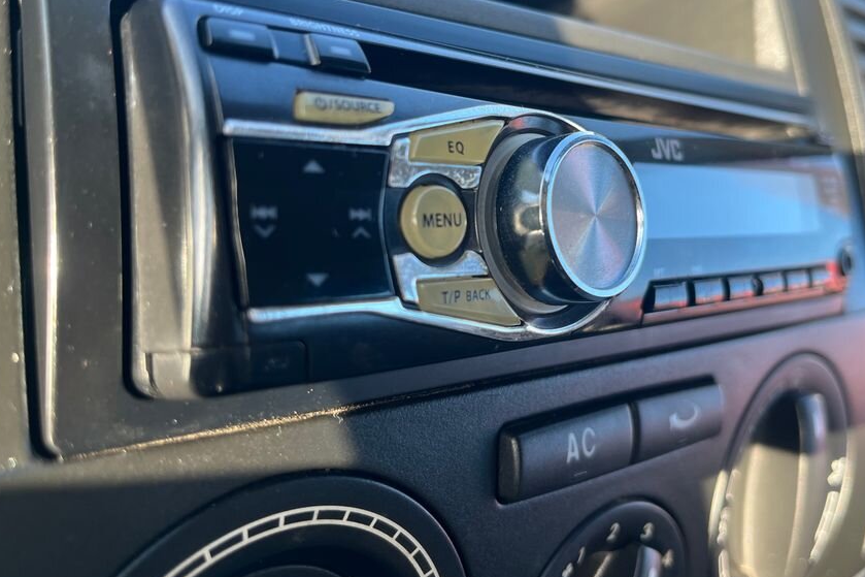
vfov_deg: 39.5
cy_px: 196
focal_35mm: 33
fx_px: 793
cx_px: 512
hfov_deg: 56.9
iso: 32
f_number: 1.6
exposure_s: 1/122
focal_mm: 5.1
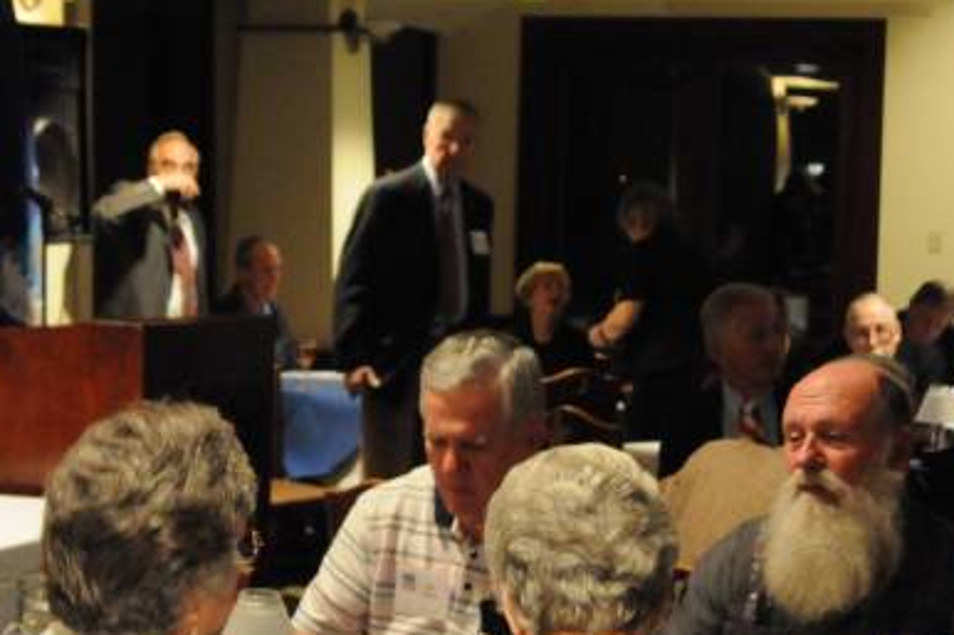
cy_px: 416
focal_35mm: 87
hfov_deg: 23.4
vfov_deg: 15.7
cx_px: 435
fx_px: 2304
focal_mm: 28
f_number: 3.5
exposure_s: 1/30
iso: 3200
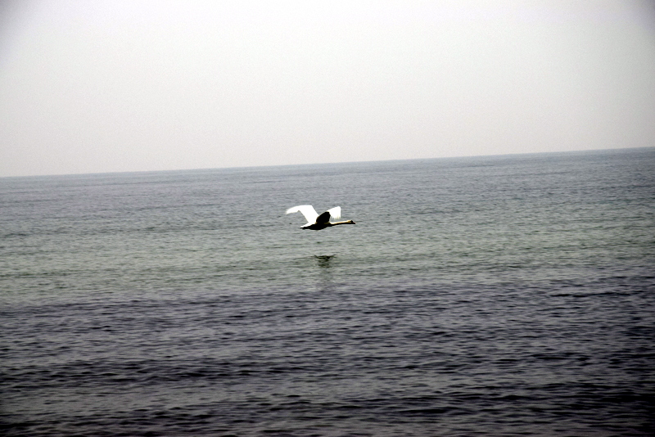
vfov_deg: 8.7
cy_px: 218
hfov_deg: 13.0
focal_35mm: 158
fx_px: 2867
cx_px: 328
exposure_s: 1/250
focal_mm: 105
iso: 400
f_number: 10
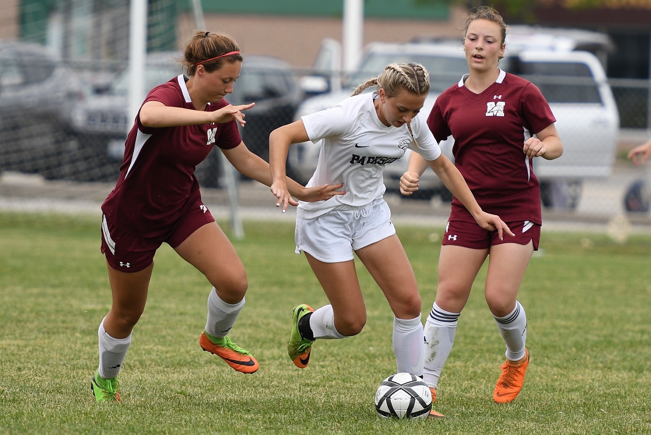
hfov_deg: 7.4
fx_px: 5020
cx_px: 326
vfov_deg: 5.0
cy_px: 218
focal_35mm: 278
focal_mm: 185
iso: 100
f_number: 2.8
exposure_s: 1/1000
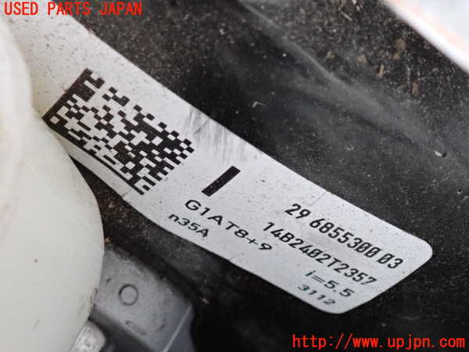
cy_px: 176
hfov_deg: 19.6
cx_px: 234
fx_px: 1355
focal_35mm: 100
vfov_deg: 14.8
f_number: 4.9
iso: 2500
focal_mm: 18
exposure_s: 1/125
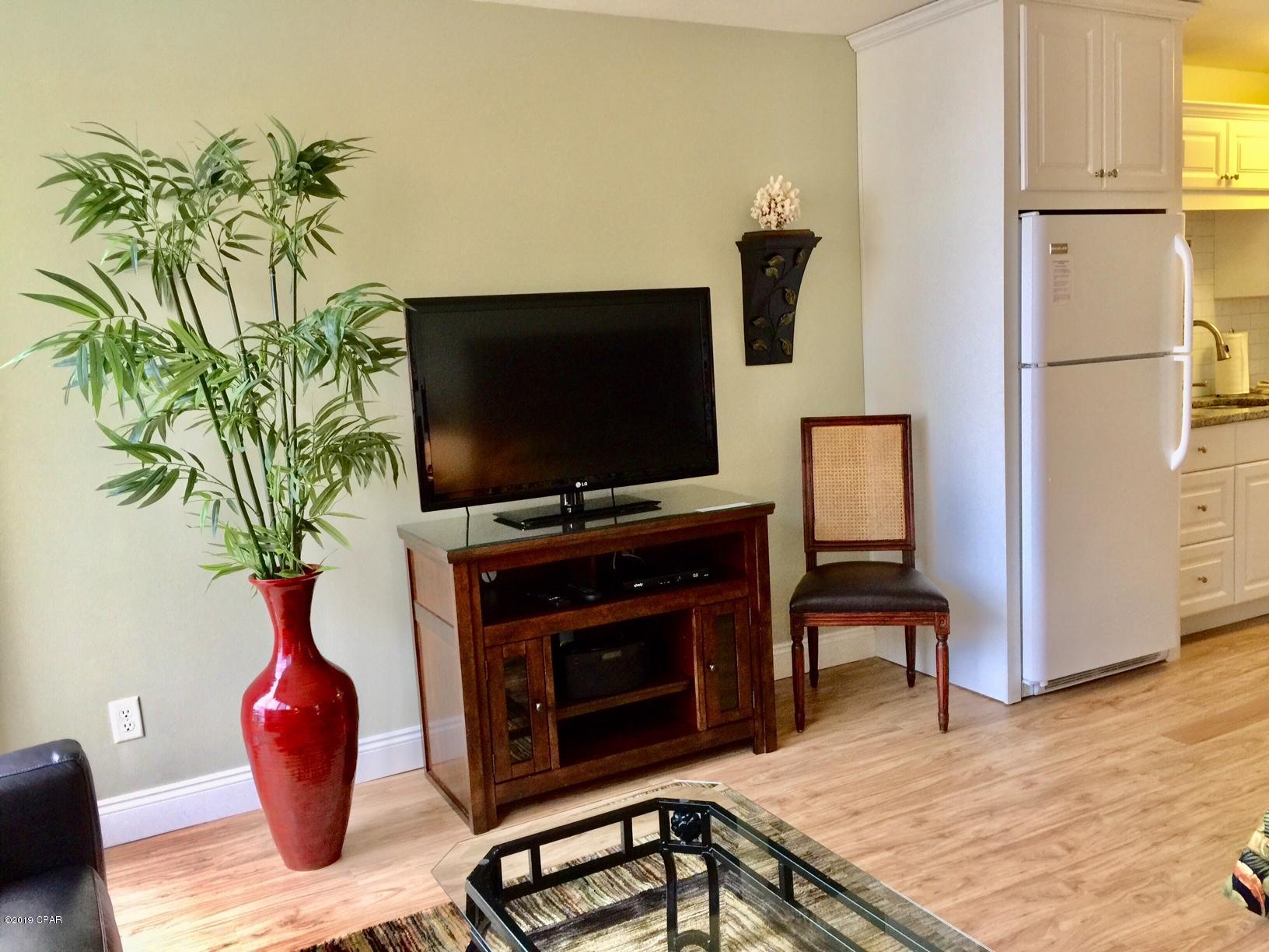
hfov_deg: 61.7
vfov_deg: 48.2
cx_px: 634
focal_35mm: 29
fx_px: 1063
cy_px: 476
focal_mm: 4.15
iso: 64
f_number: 2.2
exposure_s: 1/15
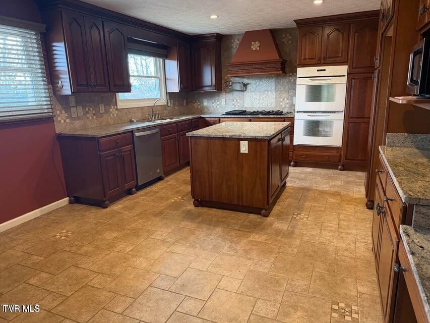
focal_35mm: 24
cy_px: 162
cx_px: 215
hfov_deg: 71.6
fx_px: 298
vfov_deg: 56.8
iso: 320
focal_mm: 6.76
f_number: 1.78
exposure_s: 1/60
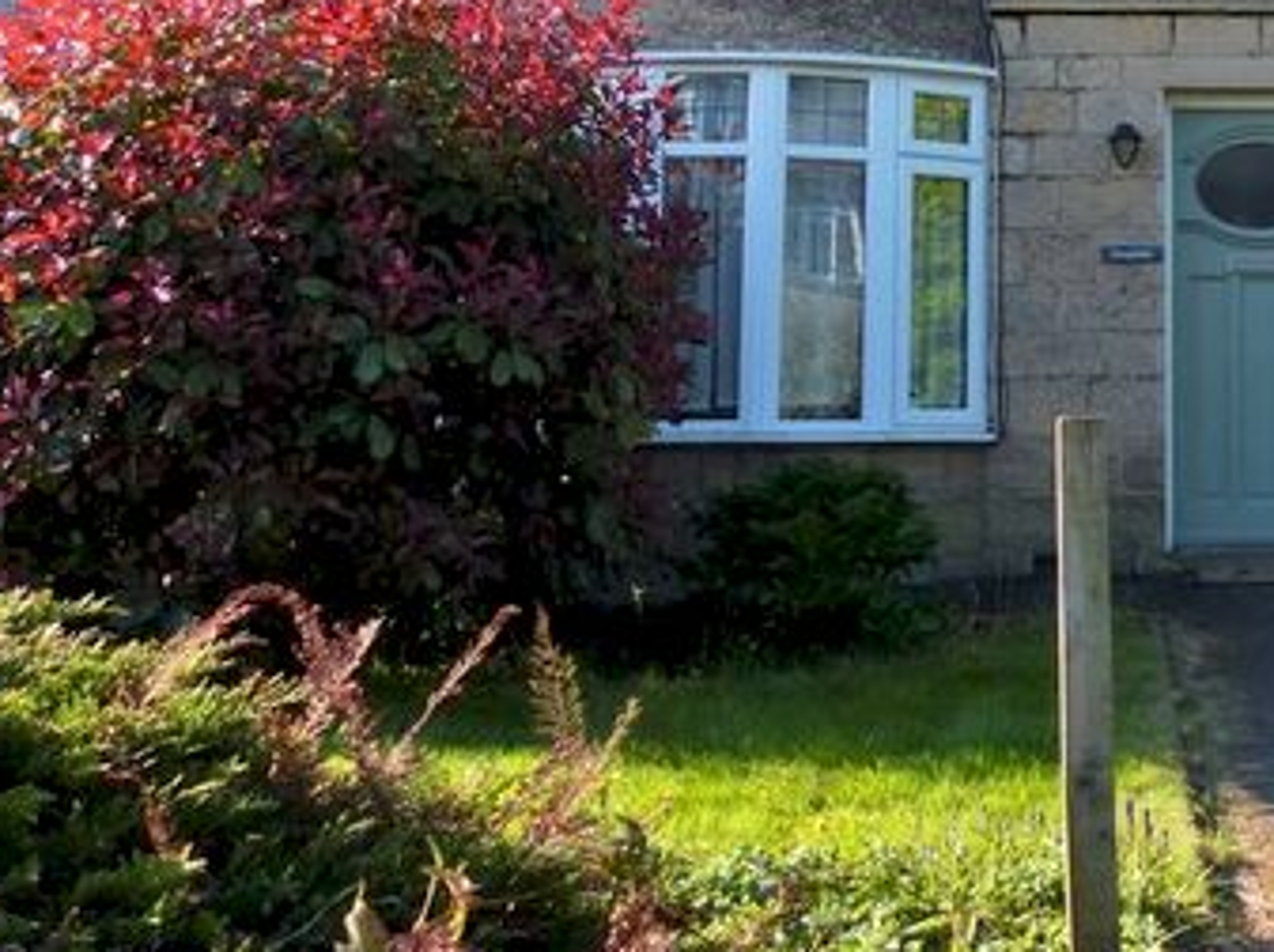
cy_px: 25
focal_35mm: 52
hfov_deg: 34.3
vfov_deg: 26.6
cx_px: 1210
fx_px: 1912
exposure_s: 1/250
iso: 100
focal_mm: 4.5
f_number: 4
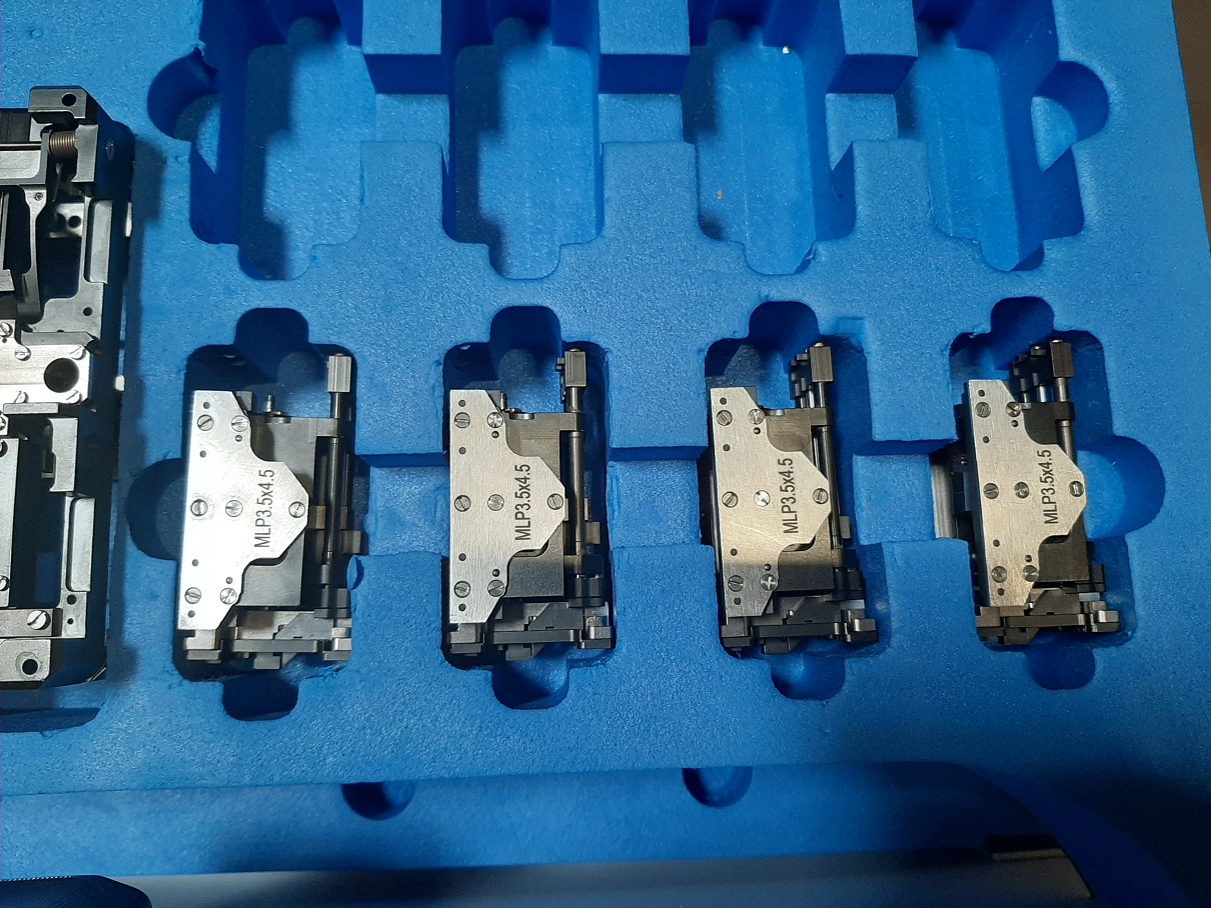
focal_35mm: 26
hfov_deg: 67.3
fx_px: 910
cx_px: 606
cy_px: 454
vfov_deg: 53.1
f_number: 1.7
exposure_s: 1/60
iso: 200
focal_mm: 3.93
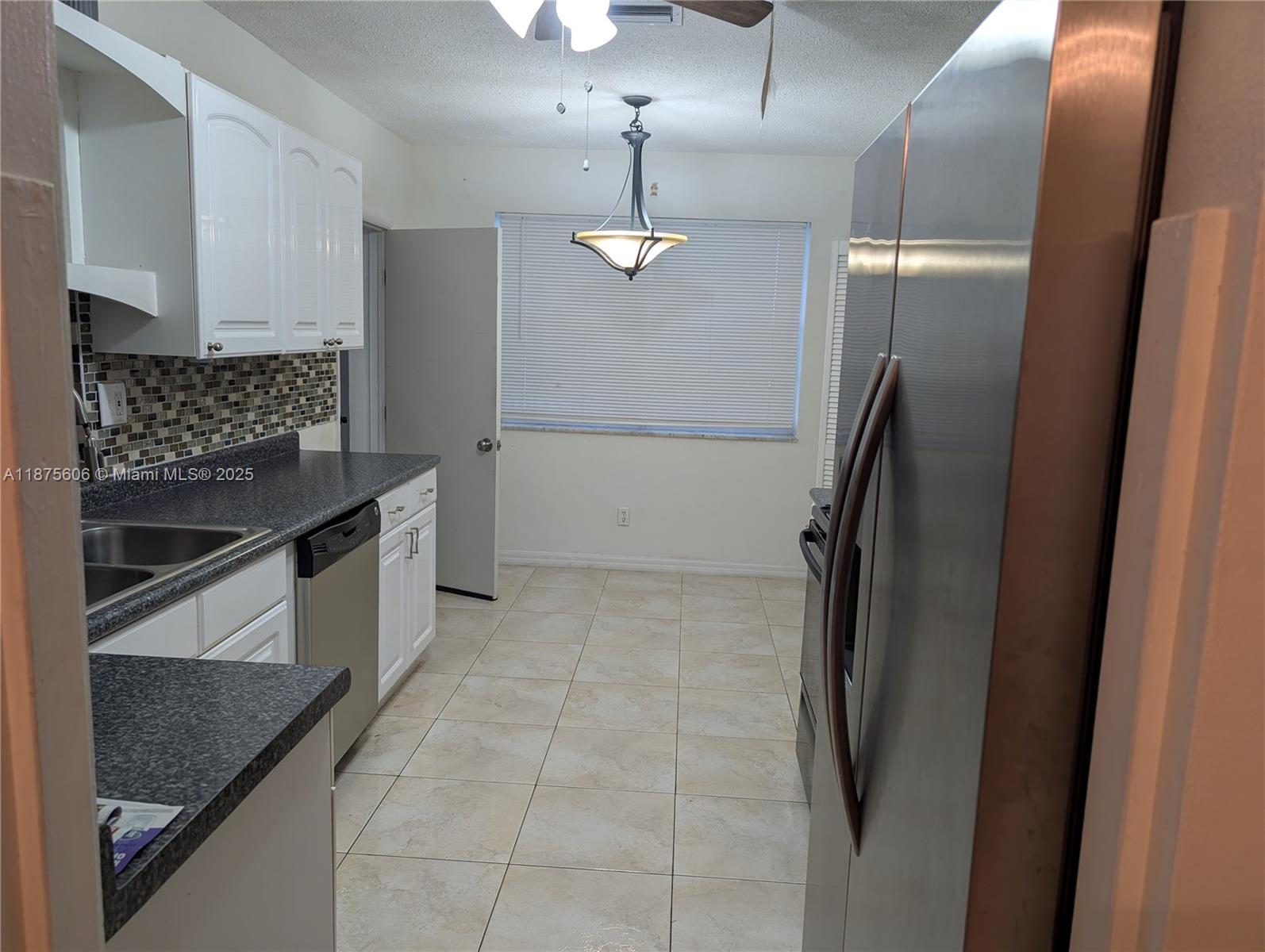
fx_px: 878
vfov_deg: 56.9
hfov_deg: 71.5
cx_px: 632
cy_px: 476
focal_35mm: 24
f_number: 1.68
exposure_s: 1/24
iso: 28
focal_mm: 6.9
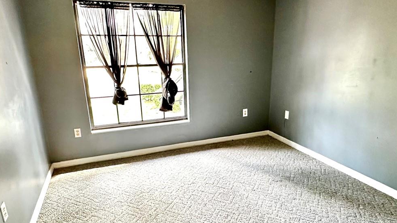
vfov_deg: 45.9
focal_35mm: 25
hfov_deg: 73.9
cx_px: 214
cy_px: 126
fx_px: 263
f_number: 2.2
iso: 500
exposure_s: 1/60
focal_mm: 2.22
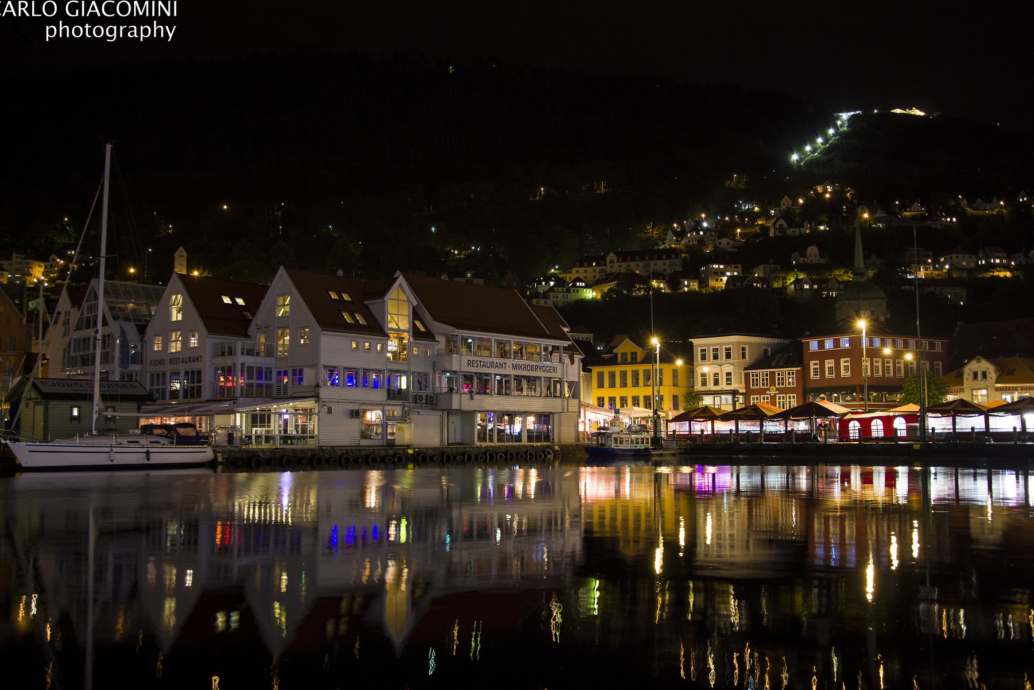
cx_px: 504
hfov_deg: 51.9
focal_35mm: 37
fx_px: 1063
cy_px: 341
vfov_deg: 35.9
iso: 400
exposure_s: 1.3
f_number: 3.8
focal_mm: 24
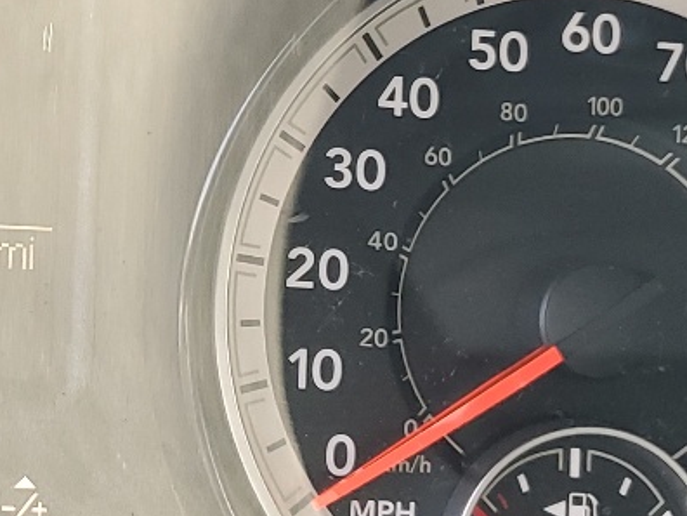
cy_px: 191
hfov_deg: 17.8
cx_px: -144
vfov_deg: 14.1
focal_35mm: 105
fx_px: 2084
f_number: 1.5
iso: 58
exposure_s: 1/120
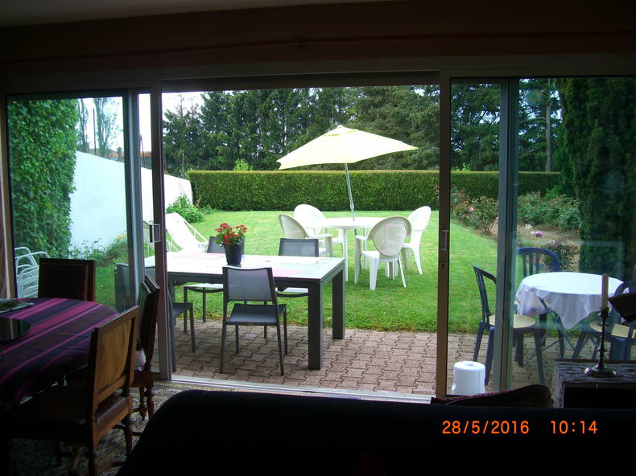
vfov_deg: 37.7
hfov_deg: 49.0
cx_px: 318
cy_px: 238
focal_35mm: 38
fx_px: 698
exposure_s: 1/60
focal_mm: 7.9
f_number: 2.8
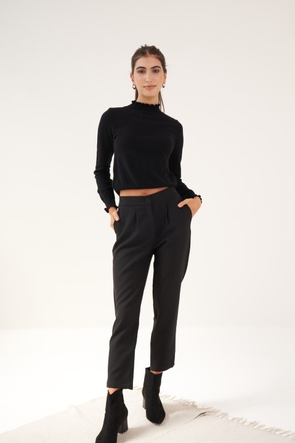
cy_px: 215
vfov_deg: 42.7
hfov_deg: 29.3
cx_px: 149
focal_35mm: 46
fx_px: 565
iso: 160
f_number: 6.3
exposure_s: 1/125
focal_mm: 43
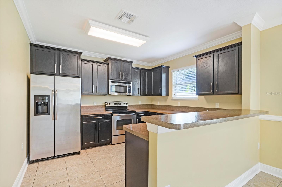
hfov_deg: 100.5
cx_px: 141
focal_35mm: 15
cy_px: 94
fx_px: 117
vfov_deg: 77.0
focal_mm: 10
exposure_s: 1/20
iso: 200
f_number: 8
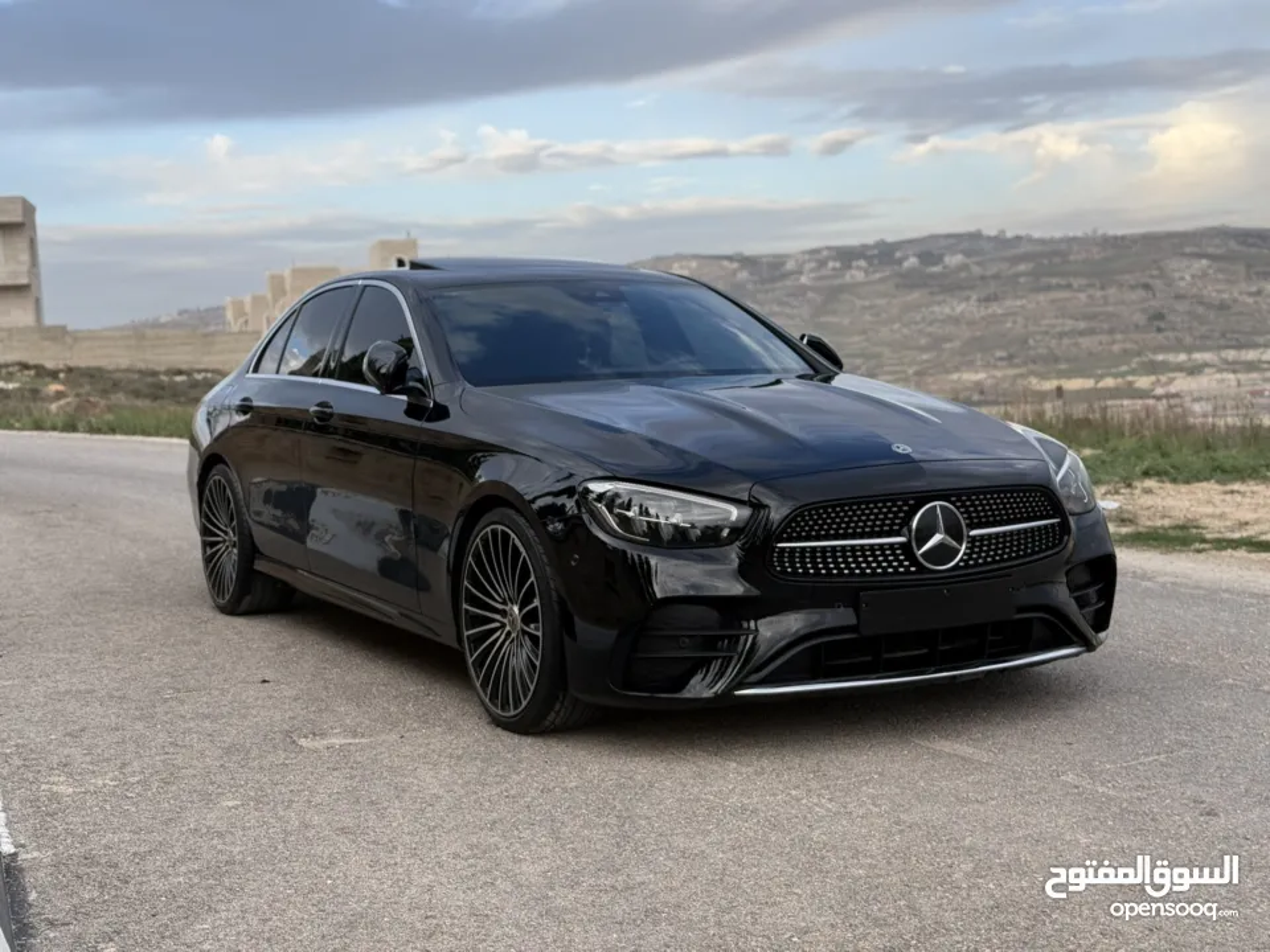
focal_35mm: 48
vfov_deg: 30.3
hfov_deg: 39.7
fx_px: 1761
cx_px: 635
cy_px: 476
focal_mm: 6.76
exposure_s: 1/846
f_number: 1.78
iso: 64
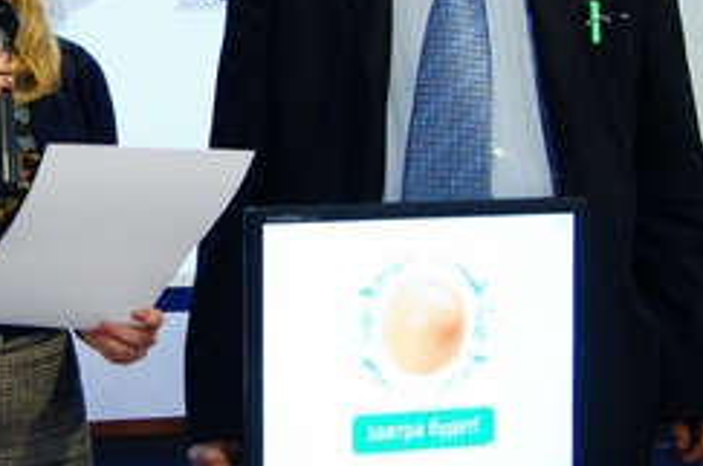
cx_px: 104
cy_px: 91
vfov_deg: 14.3
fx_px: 1851
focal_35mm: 95
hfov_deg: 21.1
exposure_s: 1/40
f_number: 4
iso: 1600
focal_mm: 24
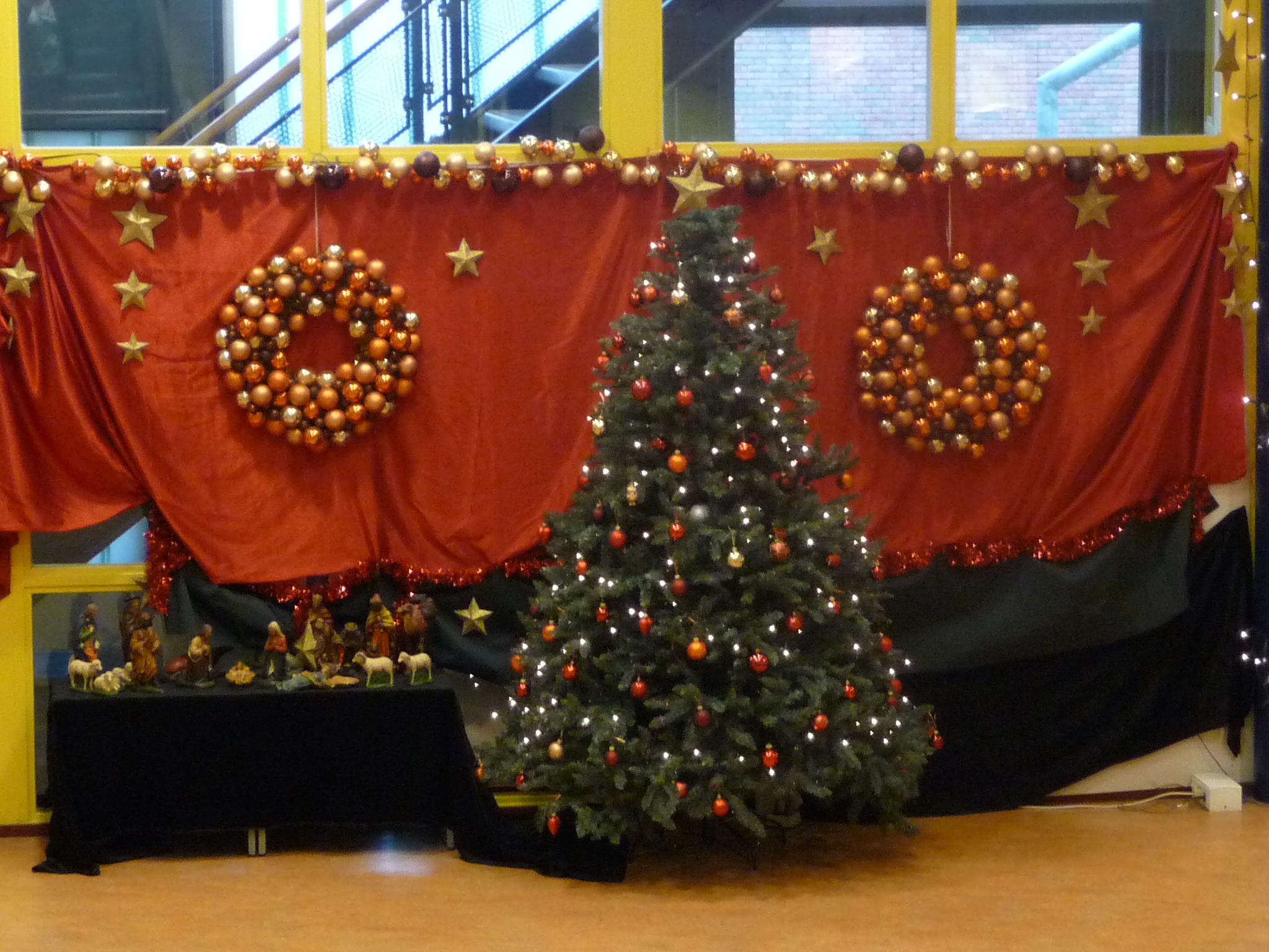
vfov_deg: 12.8
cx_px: 634
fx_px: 4252
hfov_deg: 17.0
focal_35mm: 116
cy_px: 476
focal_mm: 12.2
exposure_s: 1/8
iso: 400
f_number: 4.6
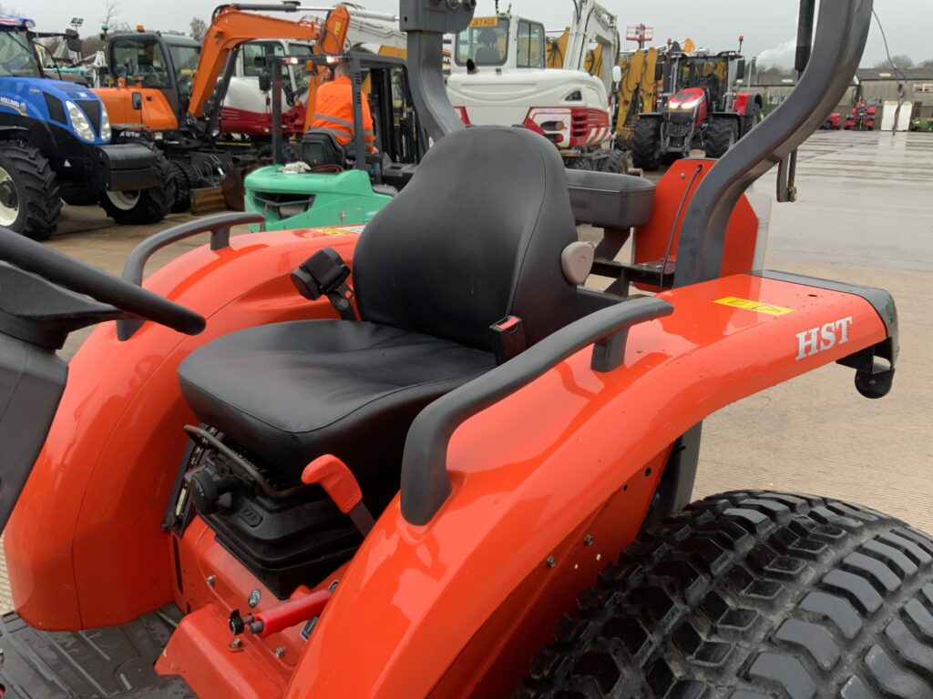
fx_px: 782
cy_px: 350
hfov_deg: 61.7
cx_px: 466
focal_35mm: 29
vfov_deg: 48.2
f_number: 1.8
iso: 50
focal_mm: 3
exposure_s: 1/122
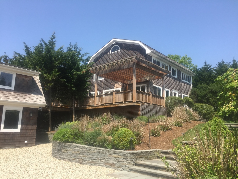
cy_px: 90
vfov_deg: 48.2
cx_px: 119
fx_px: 199
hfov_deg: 61.7
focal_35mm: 29
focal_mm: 4.15
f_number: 2.2
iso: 32
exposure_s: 1/1099
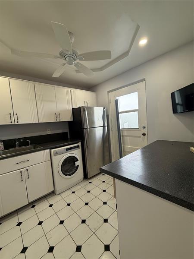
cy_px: 130
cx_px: 97
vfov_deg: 102.1
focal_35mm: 14
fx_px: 105
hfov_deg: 85.7
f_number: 2.2
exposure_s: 1/120
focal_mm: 2.22
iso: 80
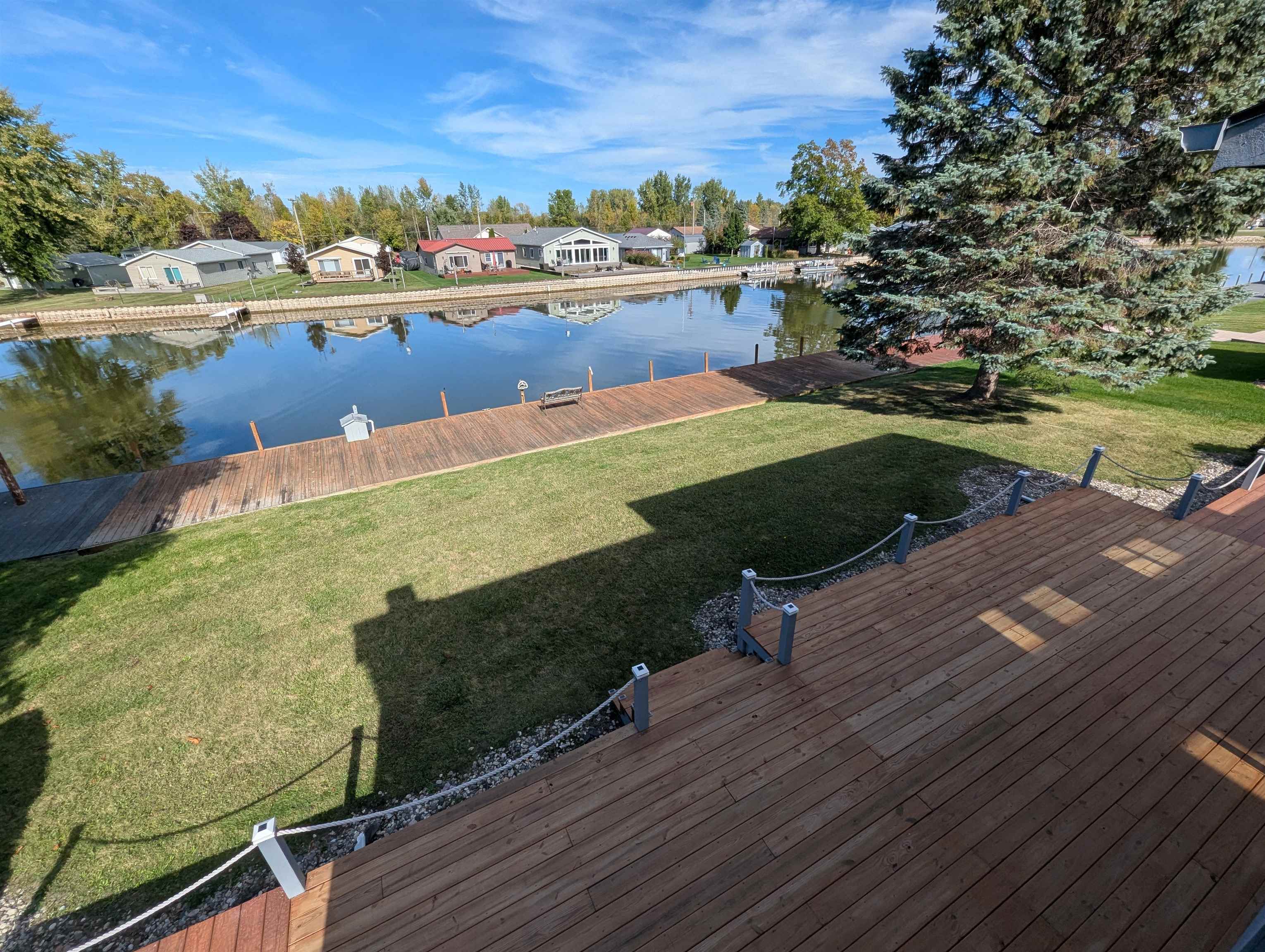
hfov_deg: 106.1
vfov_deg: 90.1
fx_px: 476
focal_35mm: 13
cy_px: 476
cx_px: 632
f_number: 2.2
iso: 48
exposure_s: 1/1466
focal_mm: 1.95
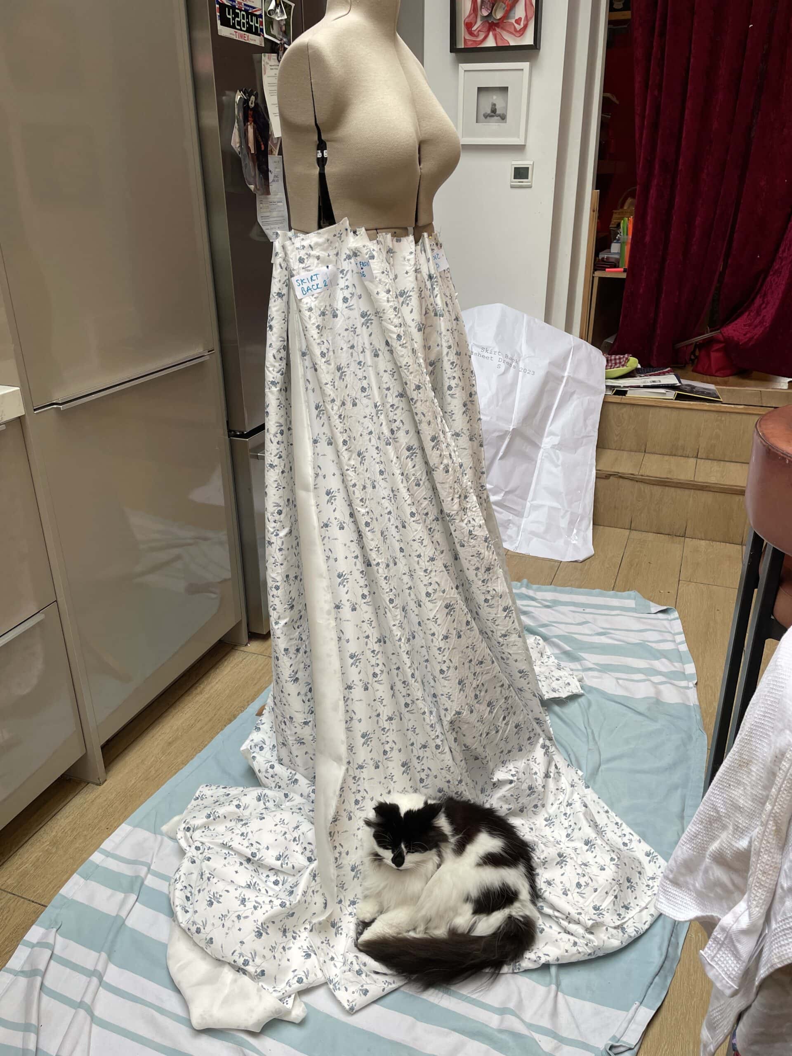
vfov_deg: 67.3
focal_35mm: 26
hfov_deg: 53.1
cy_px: 528
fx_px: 793
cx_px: 396
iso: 64
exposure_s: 1/121
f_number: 1.6
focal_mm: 4.2
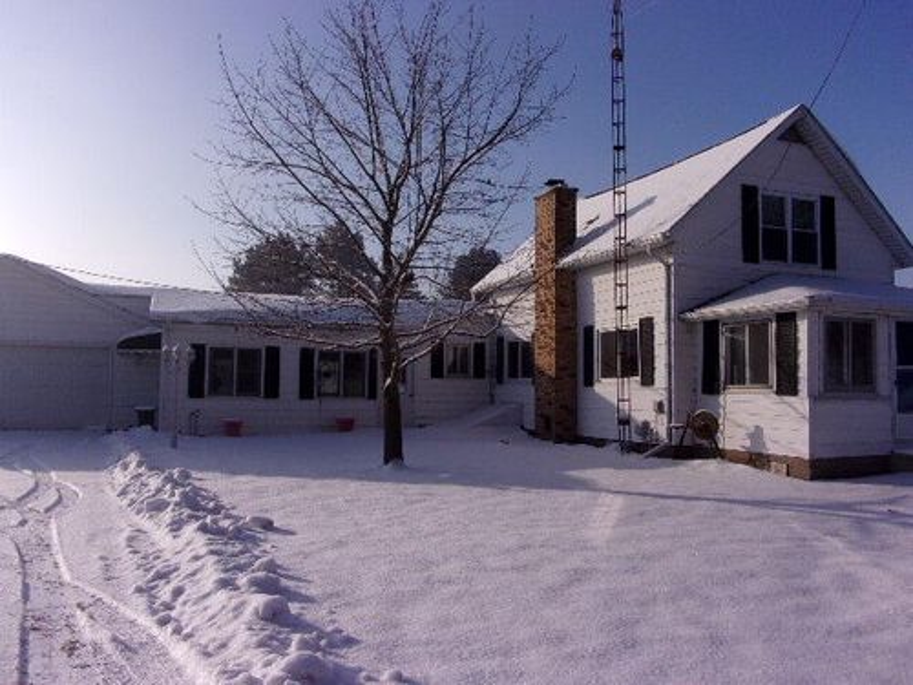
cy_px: 342
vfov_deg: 49.7
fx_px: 739
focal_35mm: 28
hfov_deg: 63.4
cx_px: 456
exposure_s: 1/280
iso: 80
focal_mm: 5.1
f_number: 10.8
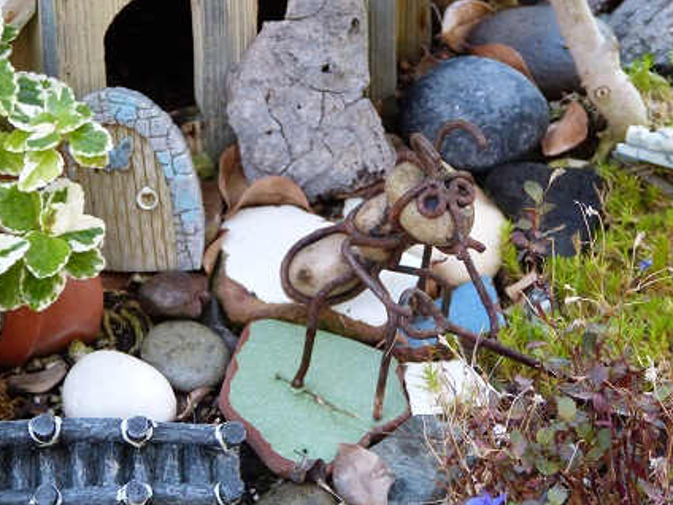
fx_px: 3441
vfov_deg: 8.4
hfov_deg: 11.2
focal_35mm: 177
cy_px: 258
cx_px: 373
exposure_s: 1/60
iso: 400
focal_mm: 26.8
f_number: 3.7
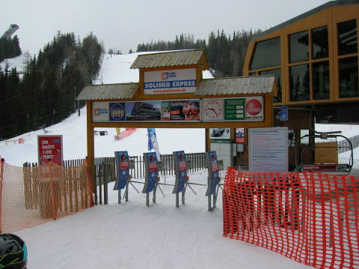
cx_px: 180
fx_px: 352
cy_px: 134
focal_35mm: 34
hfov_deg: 54.0
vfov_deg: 41.7
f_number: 4.9
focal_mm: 5.7
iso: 50
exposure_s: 1/302
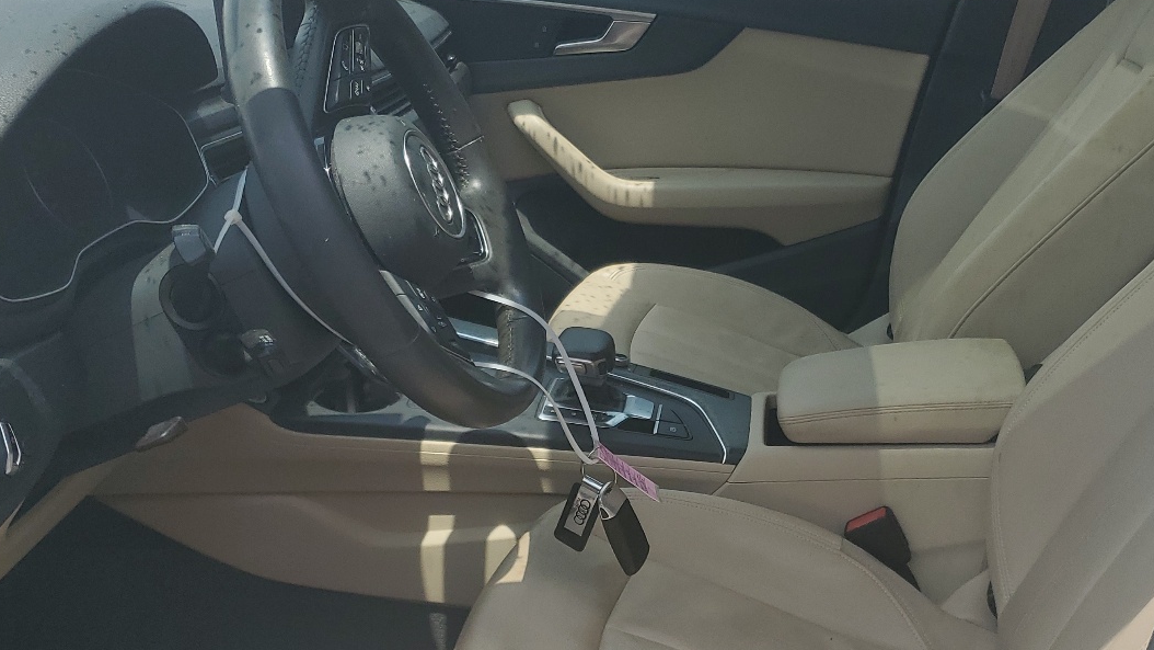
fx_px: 1316
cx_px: 702
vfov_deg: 27.3
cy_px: 492
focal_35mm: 43
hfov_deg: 47.0
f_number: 1.5
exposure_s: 1/3333
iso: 50
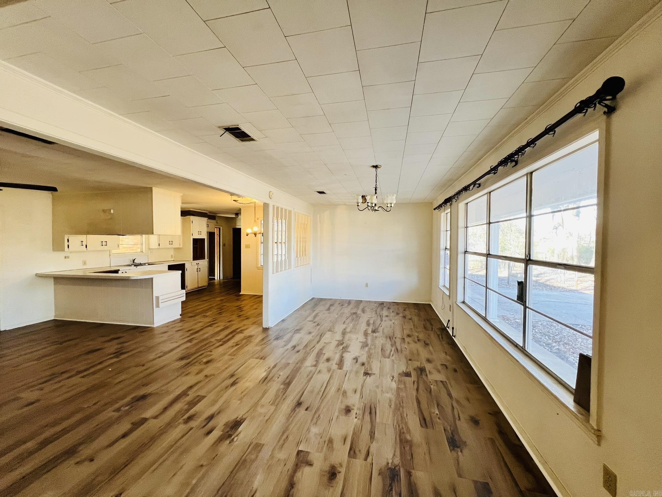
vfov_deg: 89.9
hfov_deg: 106.2
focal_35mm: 13
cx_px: 331
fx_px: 249
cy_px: 248
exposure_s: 1/60
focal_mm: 1.57
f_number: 1.8
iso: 125
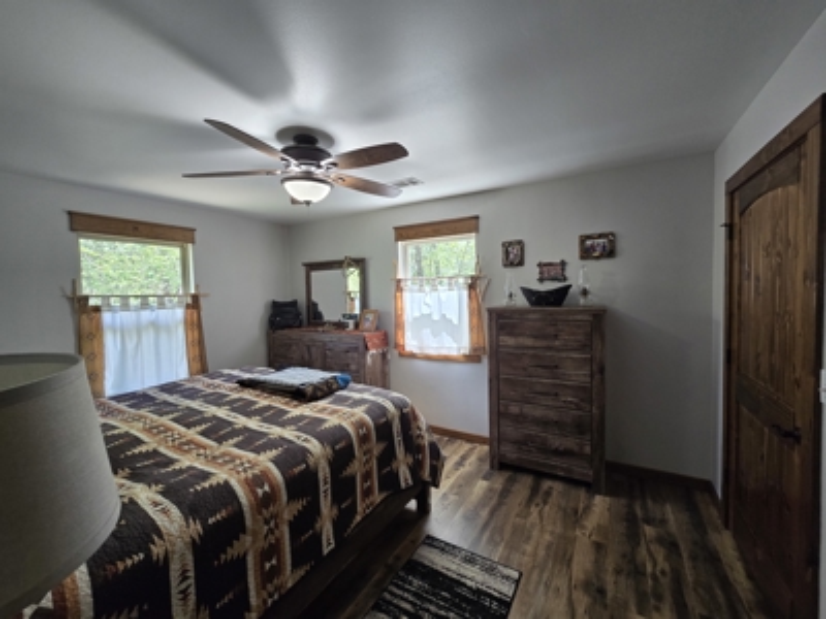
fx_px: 310
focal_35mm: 13
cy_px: 310
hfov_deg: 106.2
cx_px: 413
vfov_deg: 89.9
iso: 125
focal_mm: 2.2
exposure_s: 1/60
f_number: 2.2
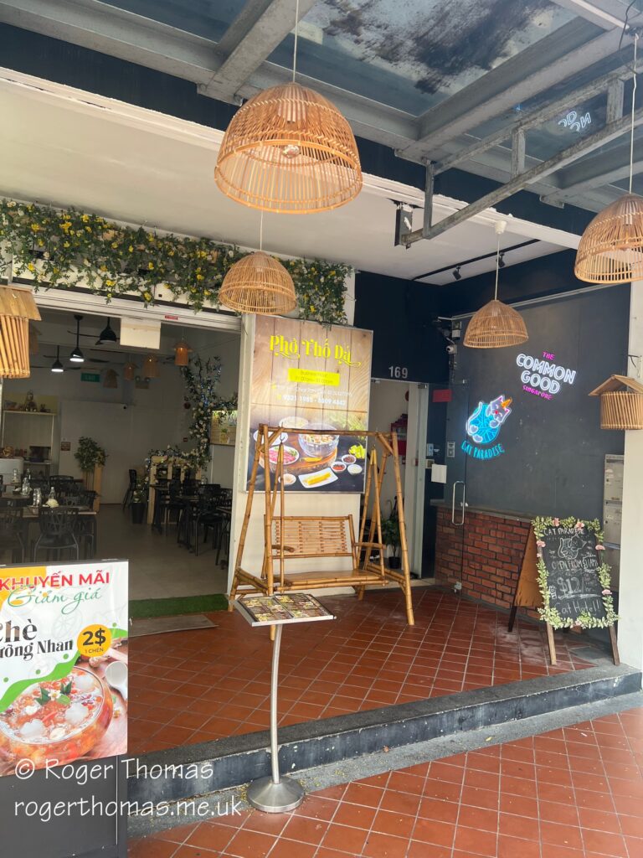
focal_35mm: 26
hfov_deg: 53.1
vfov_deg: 67.3
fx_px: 644
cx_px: 322
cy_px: 429
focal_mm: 5.7
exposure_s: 1/212
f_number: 1.5
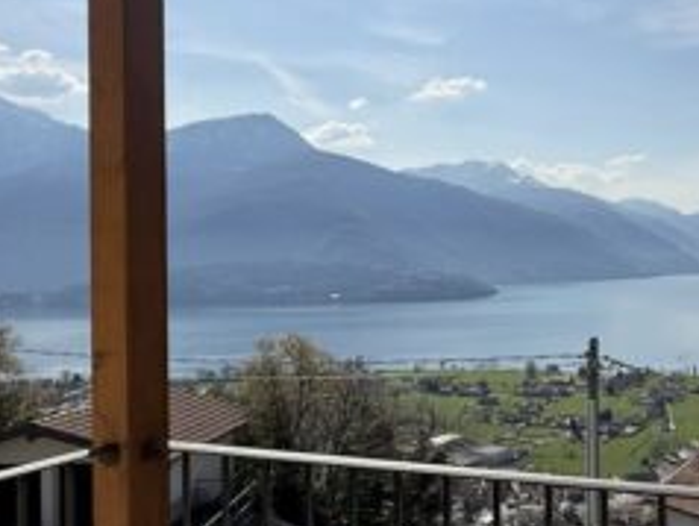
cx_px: 593
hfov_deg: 43.7
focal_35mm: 40
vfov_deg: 36.0
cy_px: 259
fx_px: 809
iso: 40
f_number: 2.2
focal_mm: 2.22
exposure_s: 1/5618
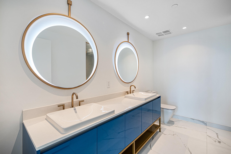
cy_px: 77
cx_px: 116
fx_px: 103
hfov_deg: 96.7
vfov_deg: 73.7
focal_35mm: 16
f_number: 4.5
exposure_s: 1/13
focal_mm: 8
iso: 100
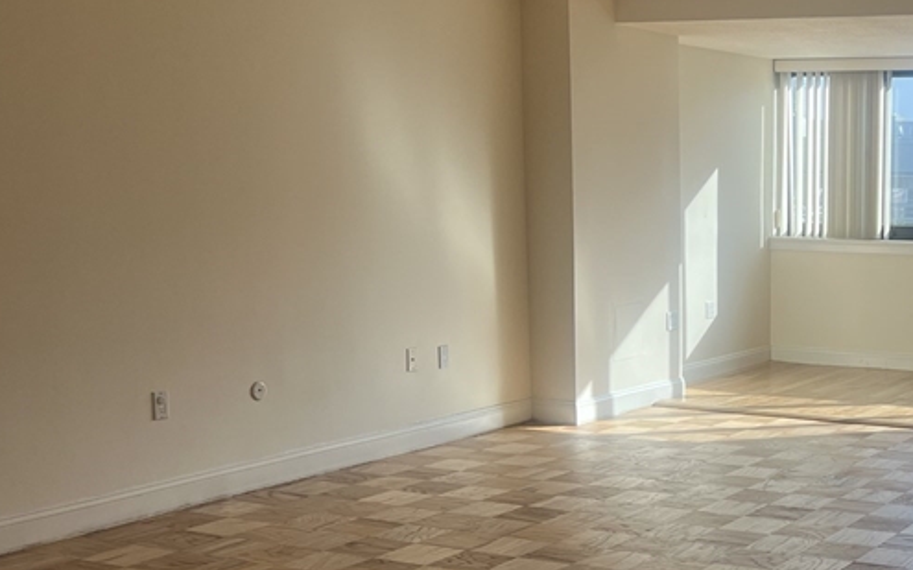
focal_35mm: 57
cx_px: 843
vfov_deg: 22.6
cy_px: 413
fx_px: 1418
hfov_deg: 33.6
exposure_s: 1/438
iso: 50
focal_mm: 5.7
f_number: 1.5
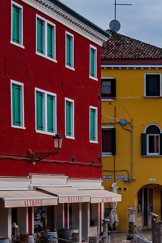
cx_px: 282
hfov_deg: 12.1
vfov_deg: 19.1
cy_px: 226
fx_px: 708
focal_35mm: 105
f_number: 10
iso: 100
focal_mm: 24
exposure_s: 10
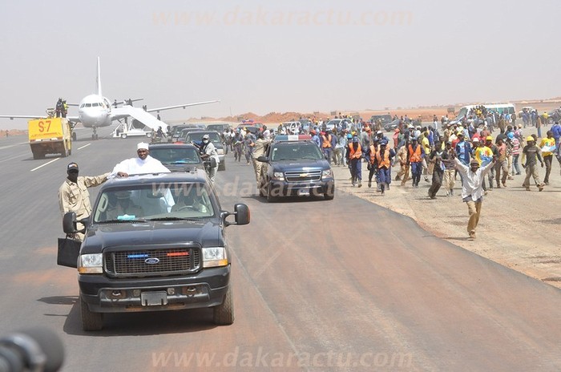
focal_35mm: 82
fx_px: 1283
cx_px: 280
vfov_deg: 16.5
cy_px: 186
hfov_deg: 24.7
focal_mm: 55
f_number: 14
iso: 250
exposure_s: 1/200
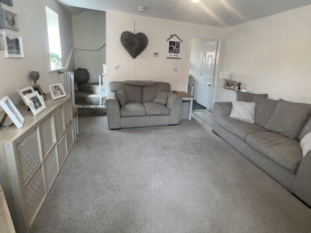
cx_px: 176
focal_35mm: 17
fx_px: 153
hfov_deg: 90.6
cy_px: 95
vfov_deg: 74.0
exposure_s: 1/50
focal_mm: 1.57
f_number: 1.8
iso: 80
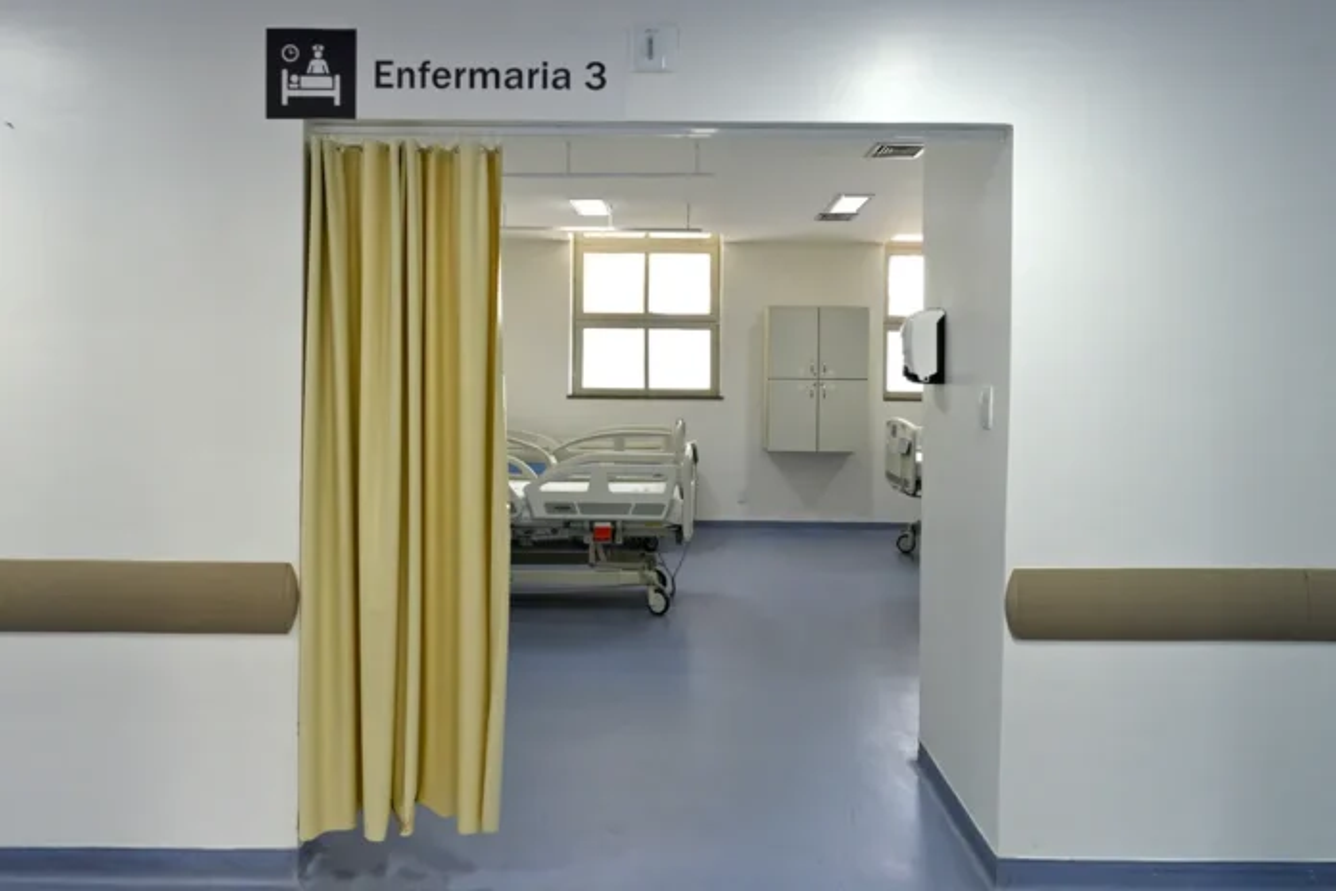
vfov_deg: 61.9
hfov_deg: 84.0
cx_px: 668
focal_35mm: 20
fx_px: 742
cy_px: 446
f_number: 5.6
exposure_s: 1/125
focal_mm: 20
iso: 800
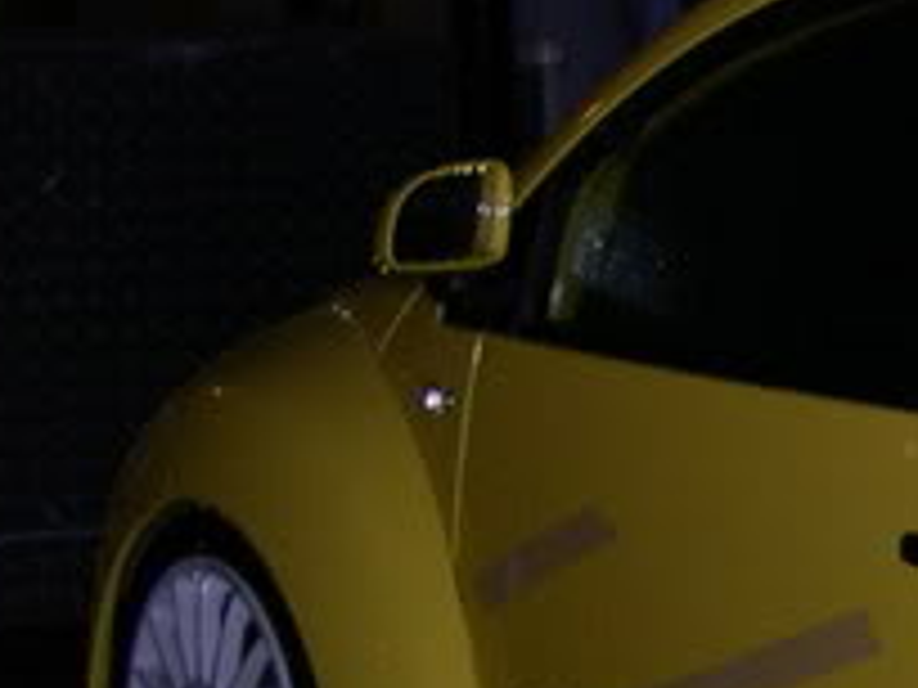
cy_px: 908
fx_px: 3951
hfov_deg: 12.4
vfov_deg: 9.8
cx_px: 1516
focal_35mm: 149
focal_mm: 8
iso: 119
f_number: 2.8
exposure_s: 1/60
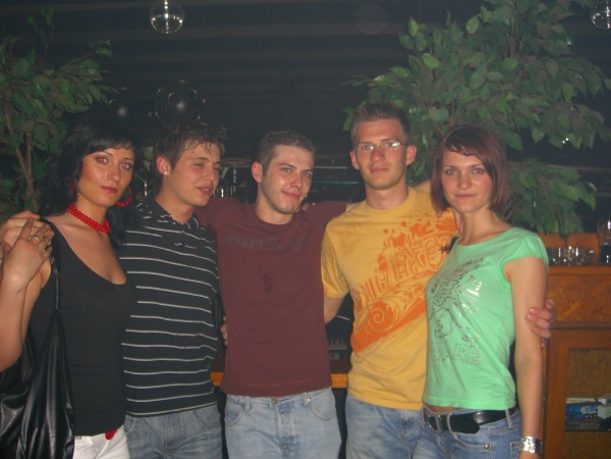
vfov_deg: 37.7
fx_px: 671
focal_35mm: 38
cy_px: 230
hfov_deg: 49.0
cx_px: 306
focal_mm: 7.9
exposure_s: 1/60
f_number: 2.8
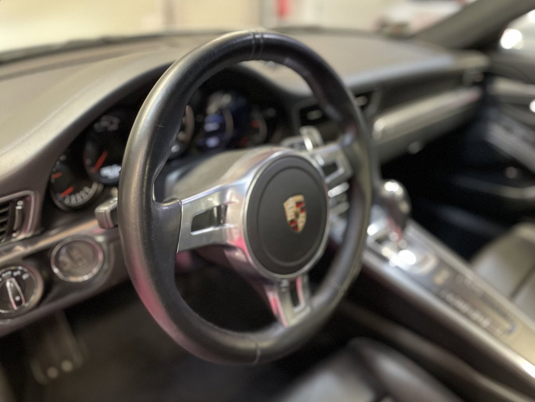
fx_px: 417
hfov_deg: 65.3
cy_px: 204
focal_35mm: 27
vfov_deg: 51.4
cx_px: 258
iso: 500
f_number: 1.6
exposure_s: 1/33
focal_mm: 4.2
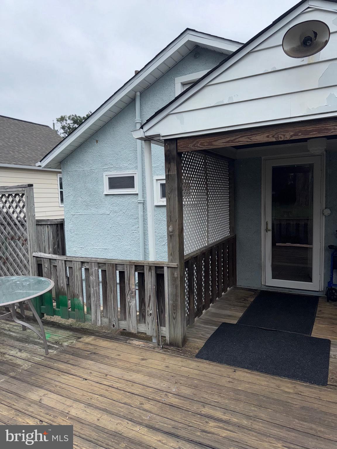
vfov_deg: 71.6
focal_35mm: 24
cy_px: 224
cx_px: 168
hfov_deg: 56.8
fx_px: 312
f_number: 1.78
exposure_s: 1/2174
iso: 50
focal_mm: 6.76
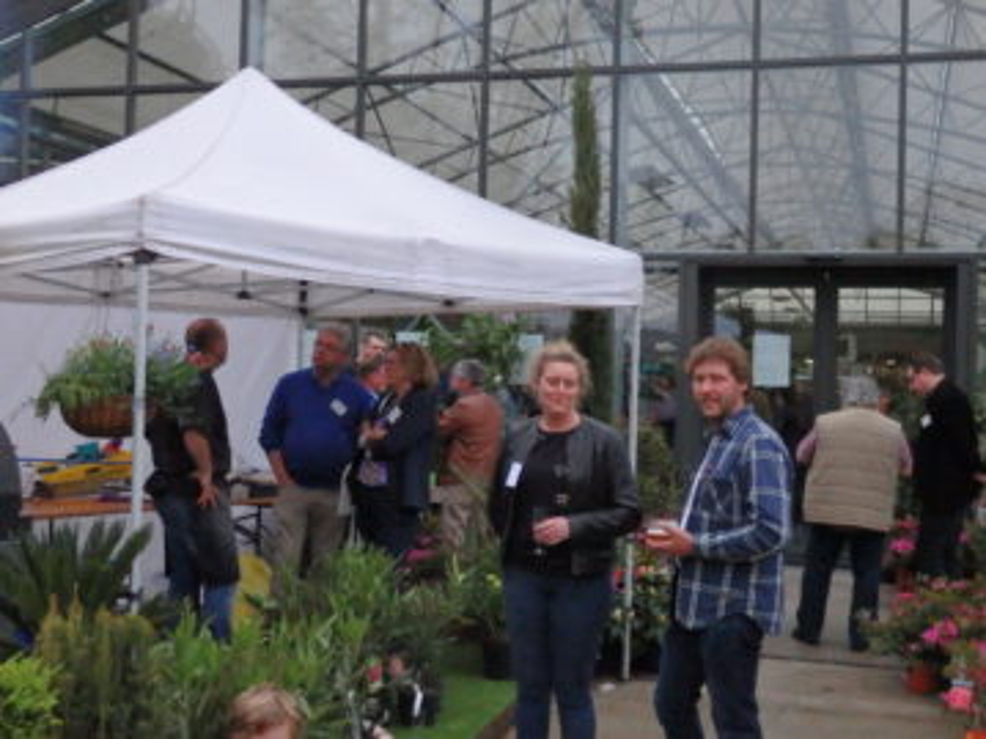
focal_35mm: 45
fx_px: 1281
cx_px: 493
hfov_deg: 42.1
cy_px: 370
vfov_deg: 32.2
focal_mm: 8
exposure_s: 1/500
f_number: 3.8
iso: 1600
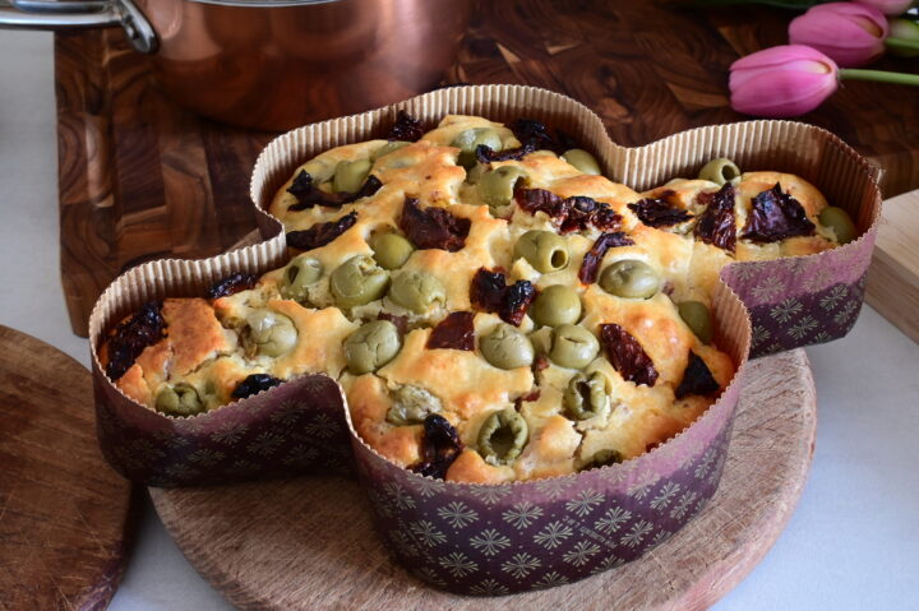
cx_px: 460
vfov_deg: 24.6
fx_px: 1403
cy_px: 306
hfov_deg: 36.3
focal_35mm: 55
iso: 640
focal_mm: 37
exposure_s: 1/8
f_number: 11
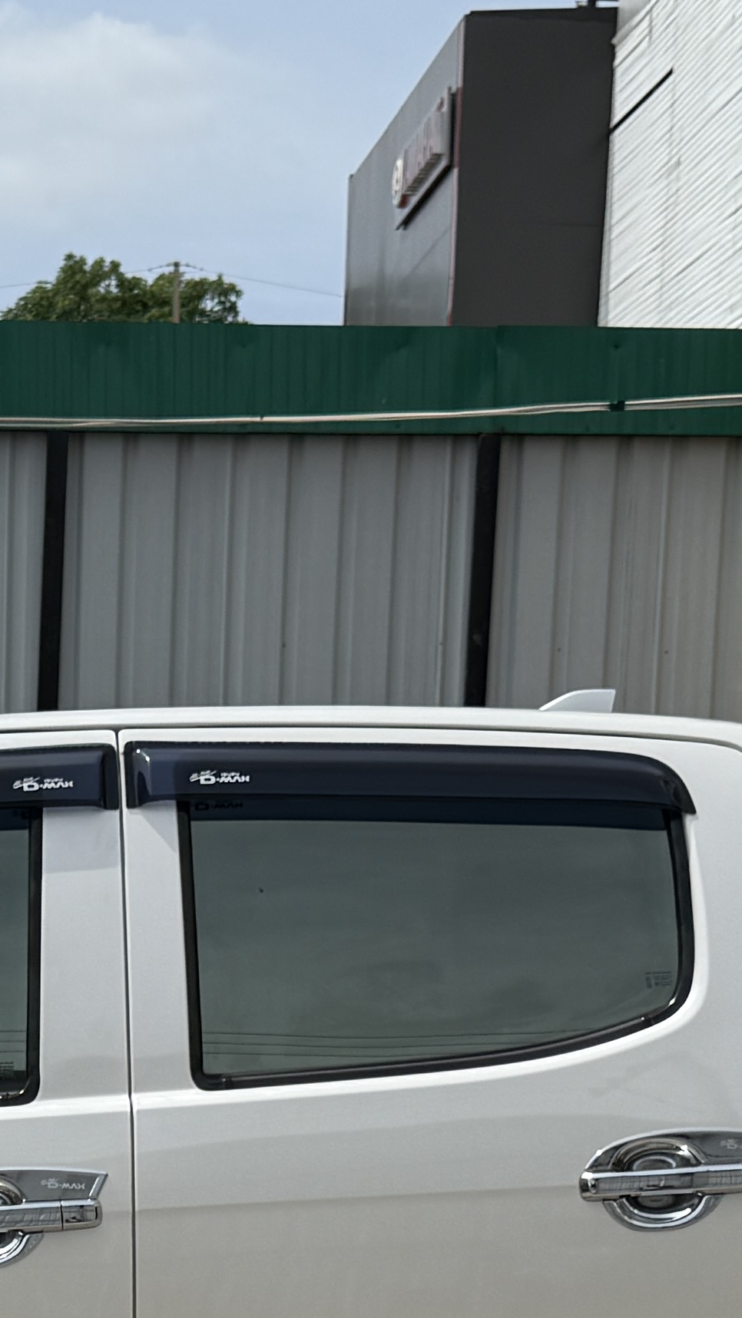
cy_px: 1356
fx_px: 3043
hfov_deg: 13.8
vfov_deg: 23.3
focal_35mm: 87
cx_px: 97
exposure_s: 1/6173
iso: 80
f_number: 1.78
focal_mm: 6.76
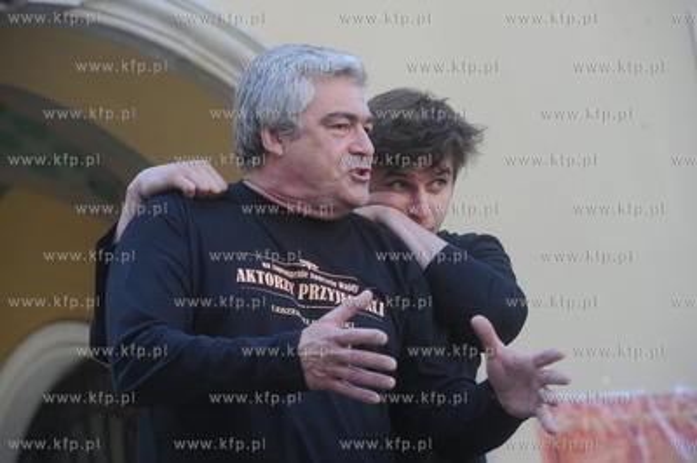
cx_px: 348
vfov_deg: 10.9
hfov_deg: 16.4
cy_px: 232
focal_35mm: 125
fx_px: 2418
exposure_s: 1/200
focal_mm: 125
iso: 400
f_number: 5.6
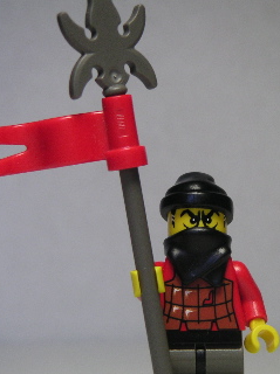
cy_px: 230
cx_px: 155
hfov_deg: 11.5
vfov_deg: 15.3
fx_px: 1395
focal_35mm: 129
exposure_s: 1/90
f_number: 3.5
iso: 80
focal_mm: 15
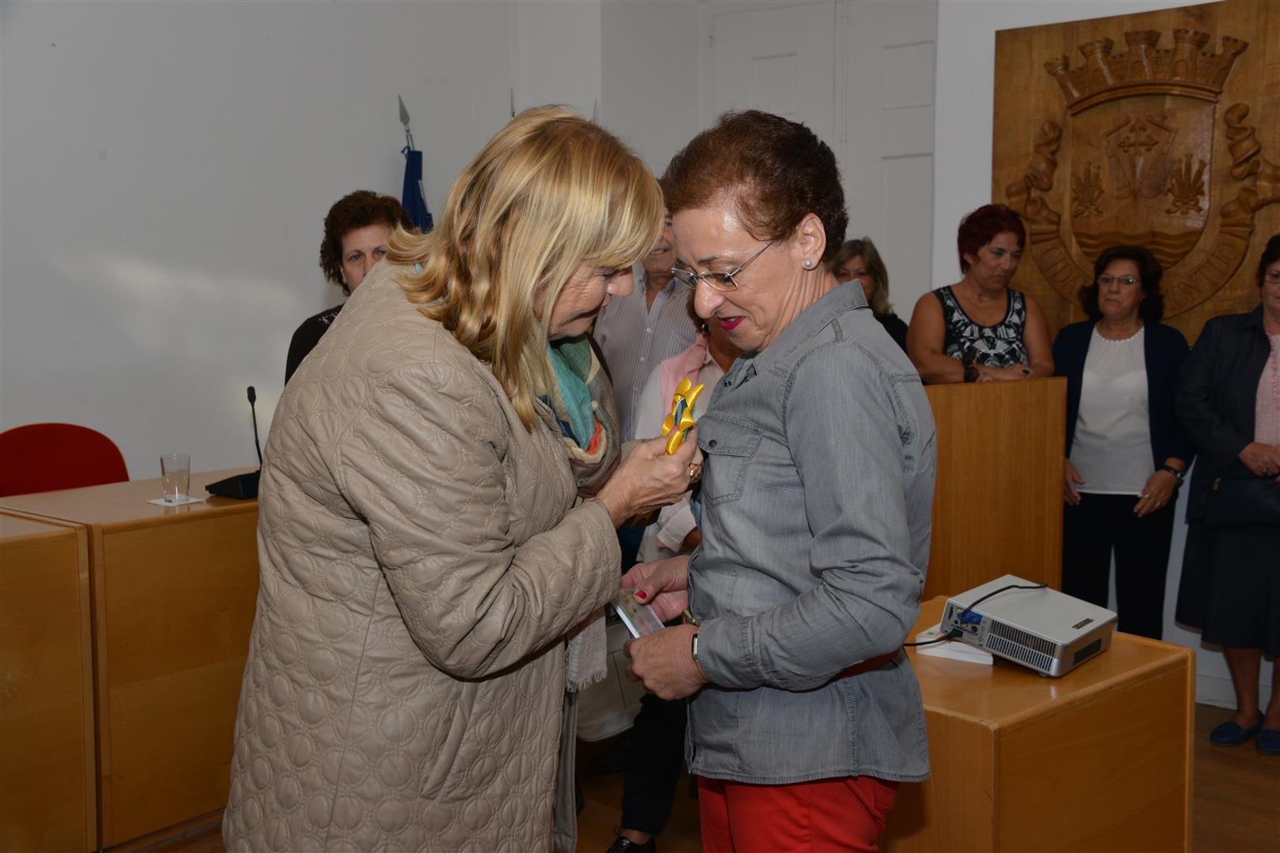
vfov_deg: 35.1
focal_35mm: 38
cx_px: 640
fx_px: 1351
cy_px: 426
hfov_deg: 50.7
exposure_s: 1/125
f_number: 7.1
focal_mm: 38
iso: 640
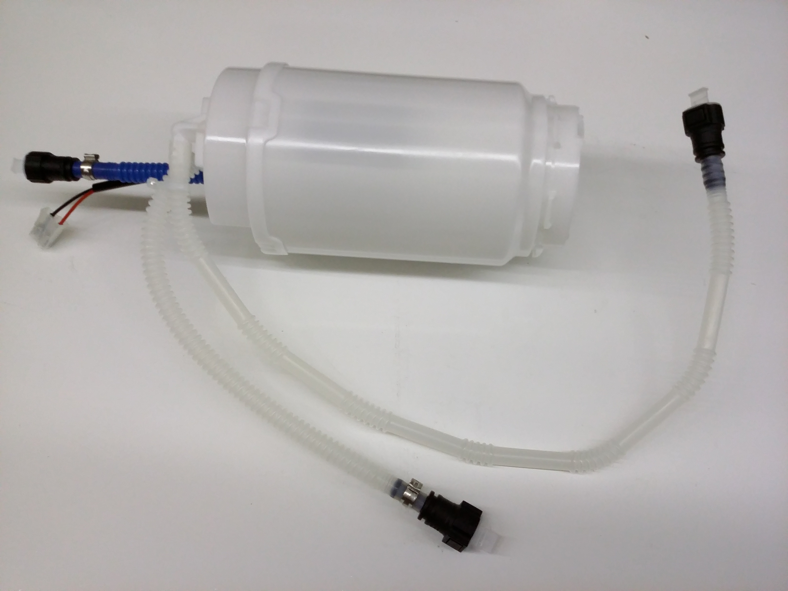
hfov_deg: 56.8
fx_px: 728
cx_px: 394
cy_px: 296
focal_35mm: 32
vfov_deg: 44.2
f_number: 2.4
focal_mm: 3.4
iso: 160
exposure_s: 1/30
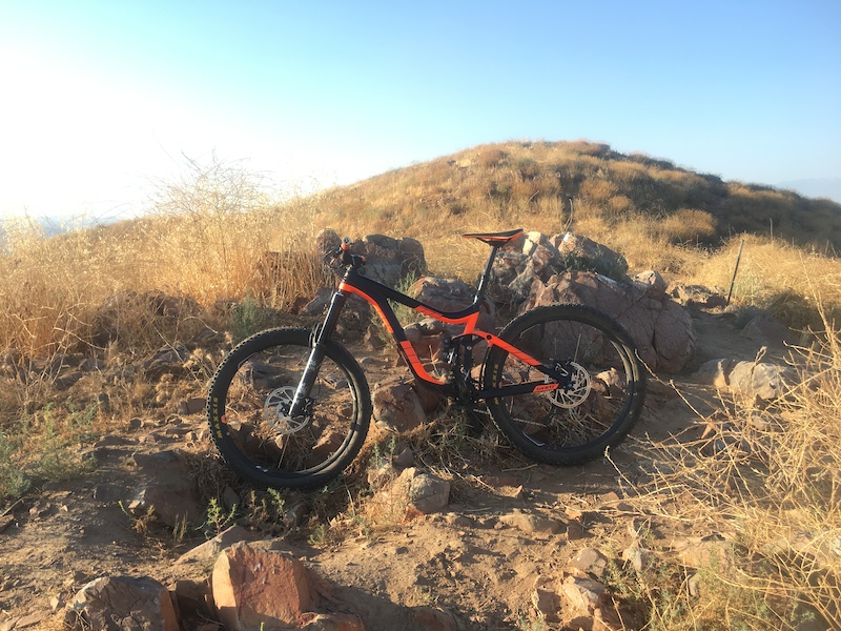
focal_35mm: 29
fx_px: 705
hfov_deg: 61.7
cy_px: 316
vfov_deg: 48.2
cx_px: 420
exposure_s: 1/364
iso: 25
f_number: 2.2
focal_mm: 4.15
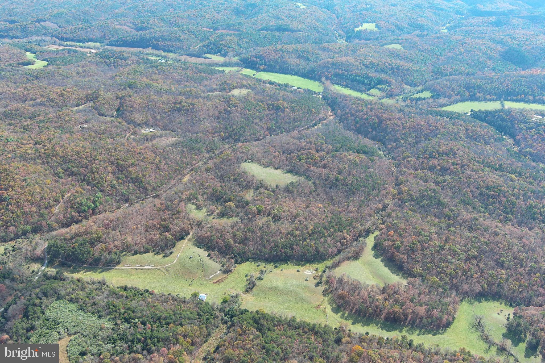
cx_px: 272
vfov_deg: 45.0
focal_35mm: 29
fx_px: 439
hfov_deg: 63.7
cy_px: 182
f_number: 2.8
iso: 100
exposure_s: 1/357
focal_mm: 10.57
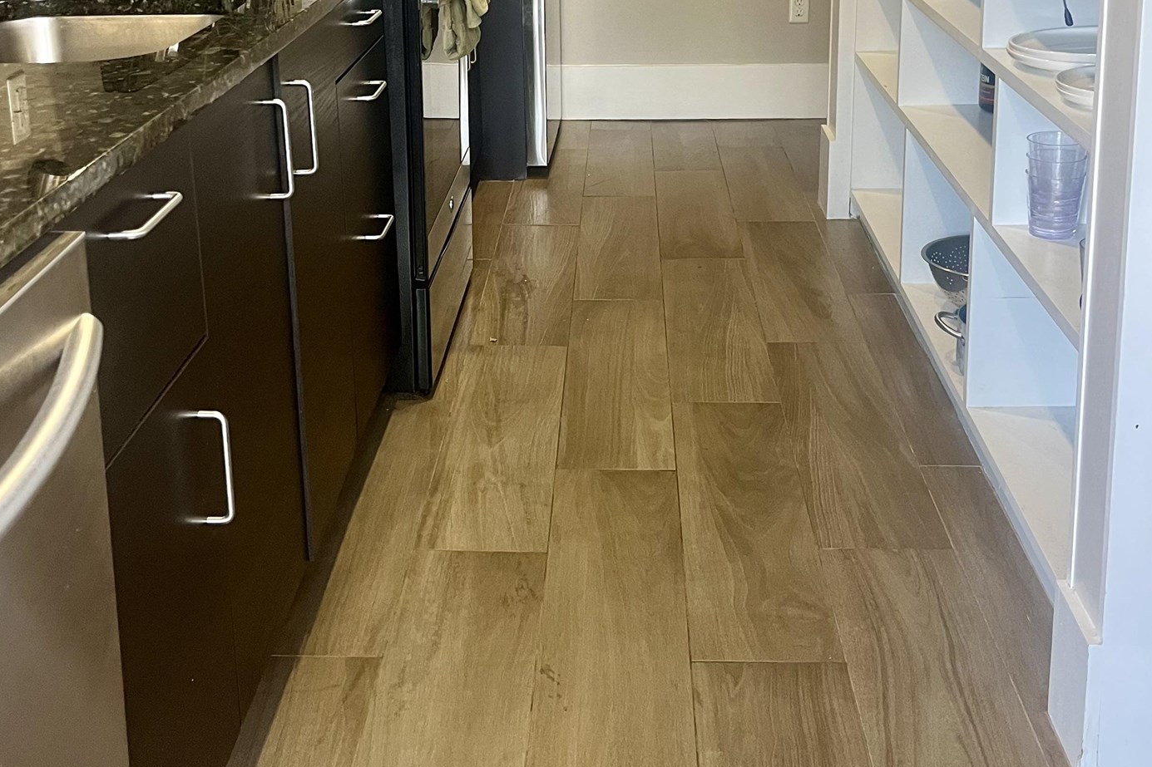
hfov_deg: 43.6
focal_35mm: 45
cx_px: 572
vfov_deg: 29.2
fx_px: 1440
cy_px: 159
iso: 200
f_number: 1.6
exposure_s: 1/60
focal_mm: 5.1
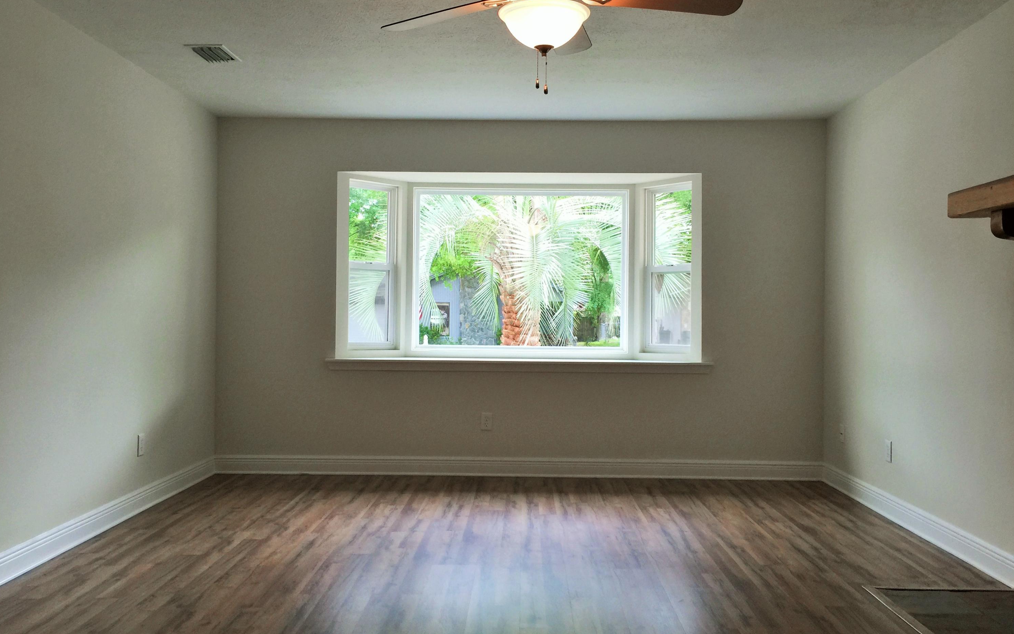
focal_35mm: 31
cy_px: 315
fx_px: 857
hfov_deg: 61.2
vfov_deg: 40.6
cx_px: 509
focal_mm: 4.15
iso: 40
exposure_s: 1/40
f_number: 2.2
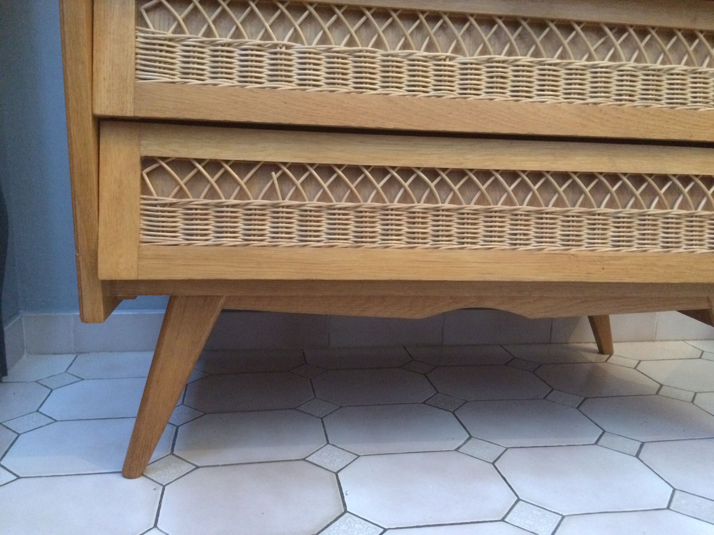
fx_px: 598
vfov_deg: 48.2
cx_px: 357
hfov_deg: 61.7
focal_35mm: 29
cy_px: 268
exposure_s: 1/15
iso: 400
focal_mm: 4.15
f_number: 2.2
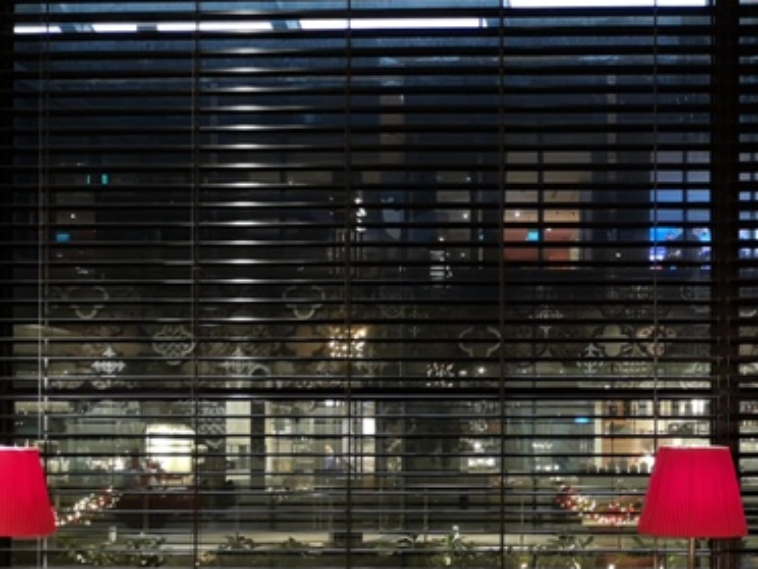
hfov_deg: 31.7
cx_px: 683
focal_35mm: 58
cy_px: 443
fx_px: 1270
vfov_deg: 24.9
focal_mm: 3.95
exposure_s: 1/25.7
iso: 500
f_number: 1.8
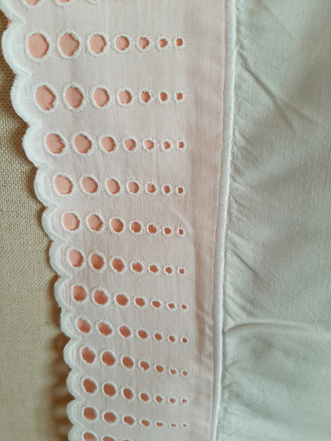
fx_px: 331
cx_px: 166
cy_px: 220
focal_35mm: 26
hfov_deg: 53.1
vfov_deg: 67.3
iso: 64
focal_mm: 3.93
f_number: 1.7
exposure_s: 1/120
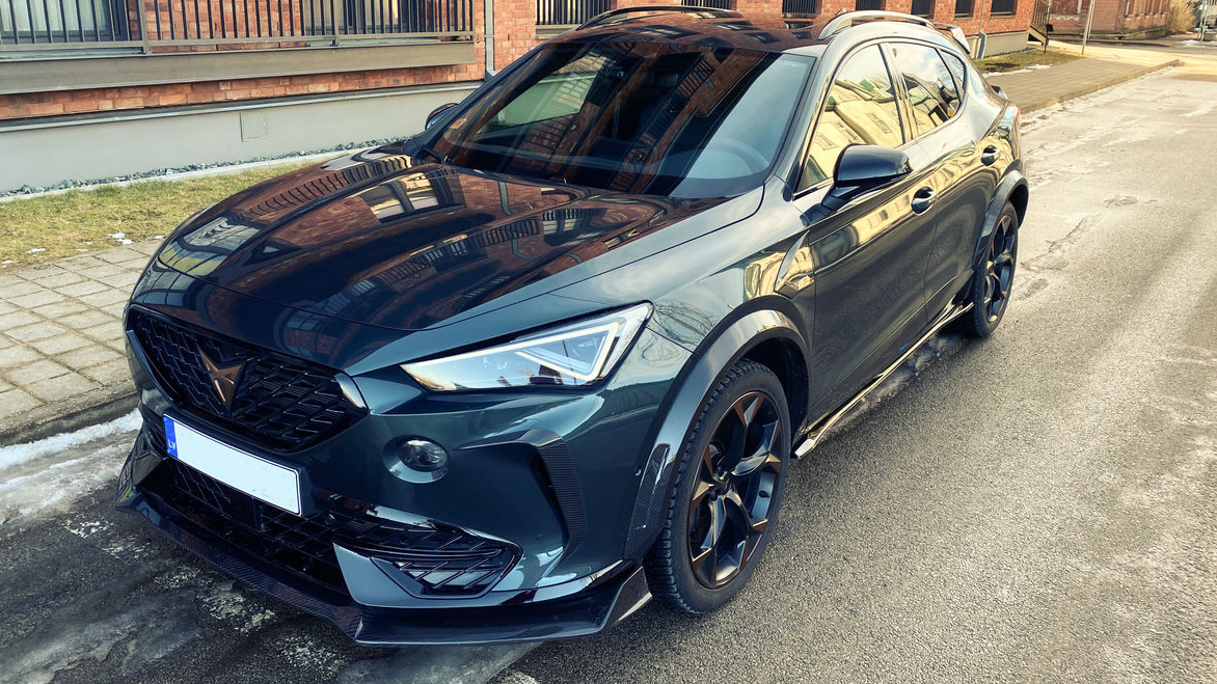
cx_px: 621
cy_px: 348
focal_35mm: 29
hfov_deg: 66.1
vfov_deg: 40.2
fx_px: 936
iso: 32
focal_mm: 4.25
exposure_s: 1/170
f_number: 1.8
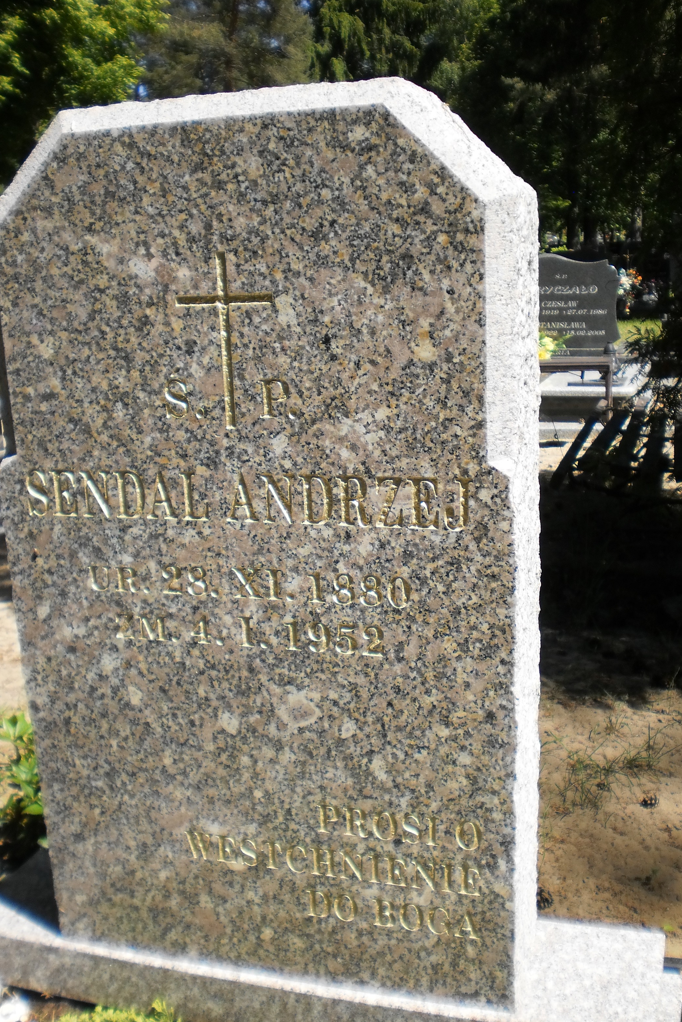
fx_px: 1080
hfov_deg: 35.0
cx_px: 318
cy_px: 507
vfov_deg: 50.7
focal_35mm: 38
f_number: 3.1
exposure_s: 1/800
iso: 100
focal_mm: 6.3
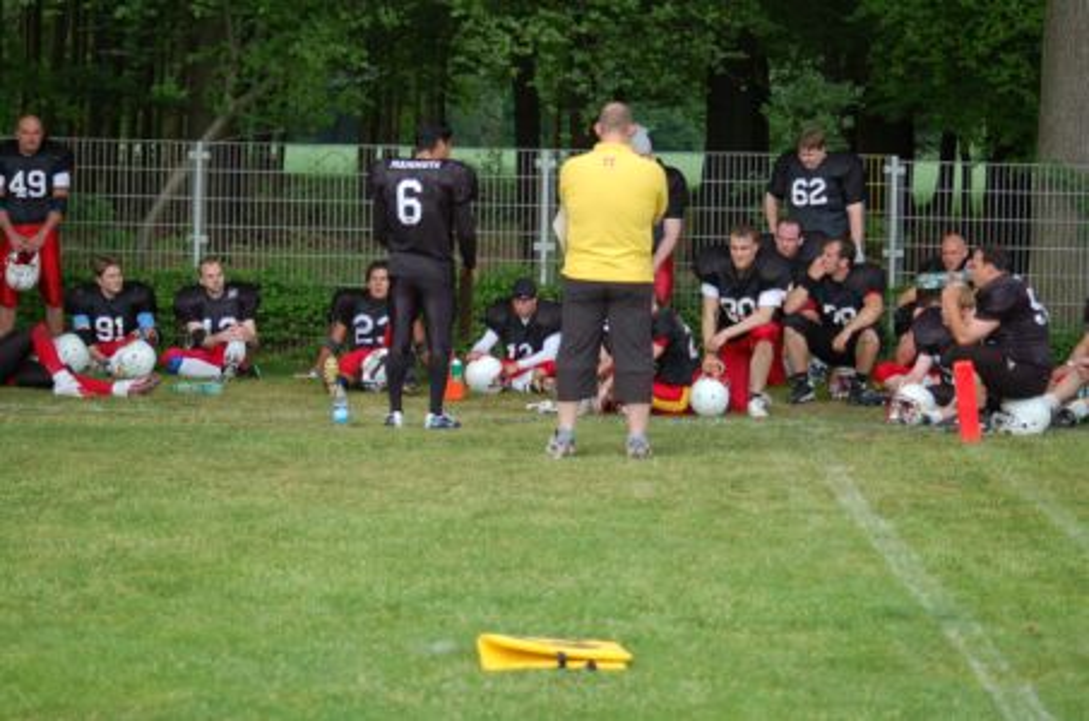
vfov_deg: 13.0
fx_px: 3170
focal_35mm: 105
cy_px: 360
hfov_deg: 19.5
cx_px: 544
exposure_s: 1/800
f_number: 4
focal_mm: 70
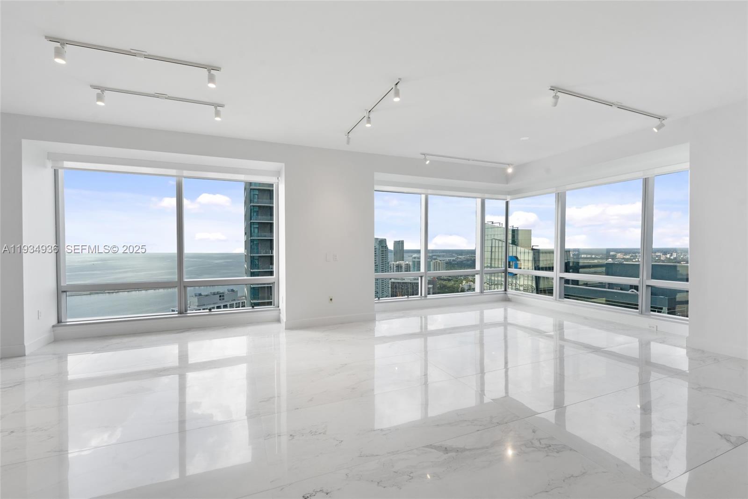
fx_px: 343
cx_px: 374
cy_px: 250
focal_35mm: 16
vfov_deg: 72.0
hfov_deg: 95.0
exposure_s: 1/40
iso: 200
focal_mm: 16.5
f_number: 9
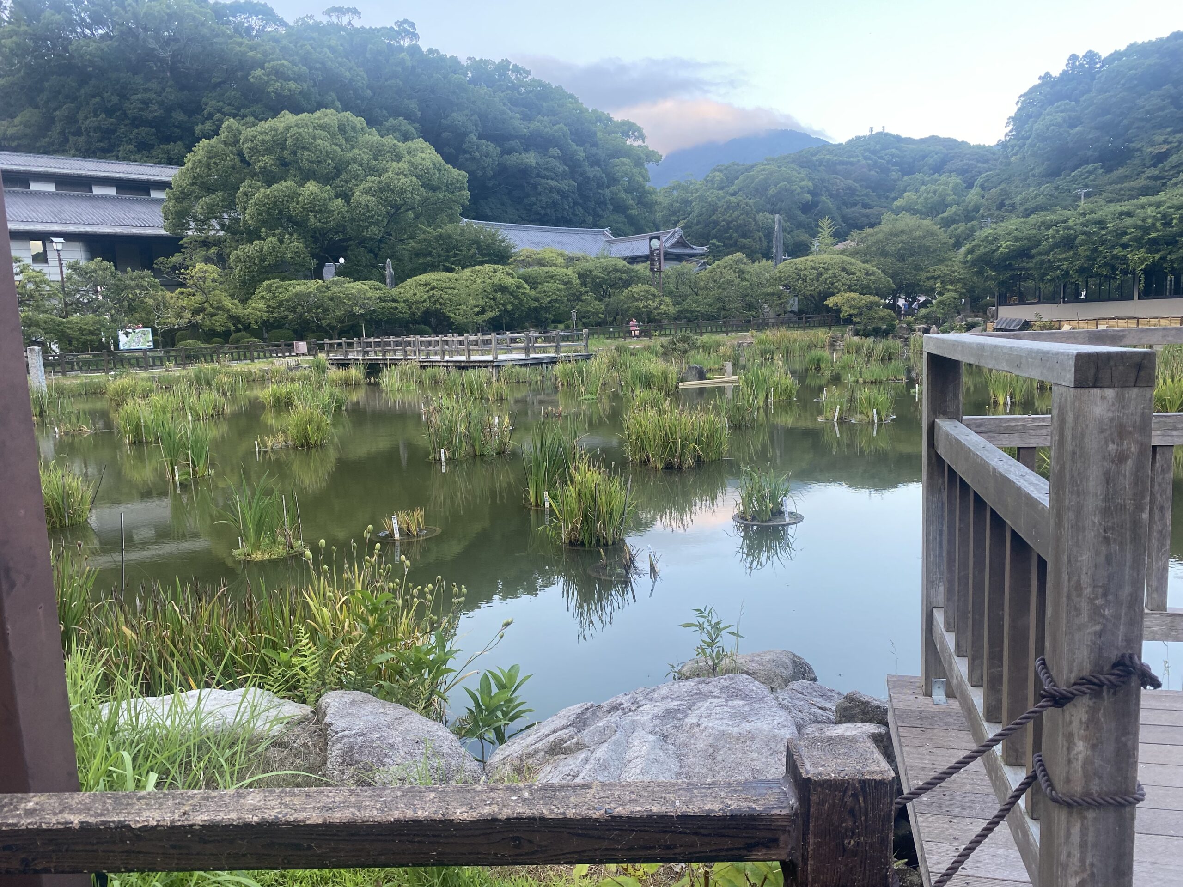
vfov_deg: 53.1
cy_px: 444
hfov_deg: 67.3
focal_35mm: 26
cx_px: 592
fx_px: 889
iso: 50
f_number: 1.8
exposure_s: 1/122
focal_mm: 4.25
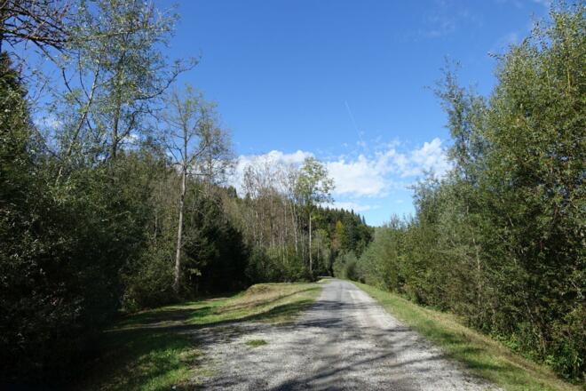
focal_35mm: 24
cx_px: 293
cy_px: 196
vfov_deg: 53.1
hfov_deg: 73.7
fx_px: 391
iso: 125
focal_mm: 8.8
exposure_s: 1/800
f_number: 4
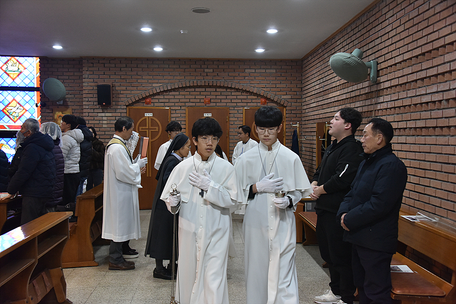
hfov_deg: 48.5
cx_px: 228
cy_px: 152
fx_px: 507
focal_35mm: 40
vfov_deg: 33.4
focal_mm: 40
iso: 2500
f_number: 5
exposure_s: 1/125
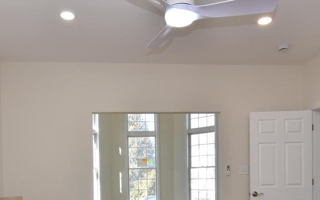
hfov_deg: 58.0
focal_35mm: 33
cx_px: 142
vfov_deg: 35.7
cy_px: 186
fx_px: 288
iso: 800
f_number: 11
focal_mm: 12
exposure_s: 1/80
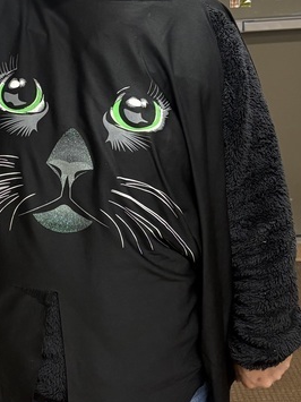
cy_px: 197
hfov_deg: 19.5
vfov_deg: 26.0
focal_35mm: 75
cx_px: 66
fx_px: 870
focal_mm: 5.96
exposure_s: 1/60
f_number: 1.6
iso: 200
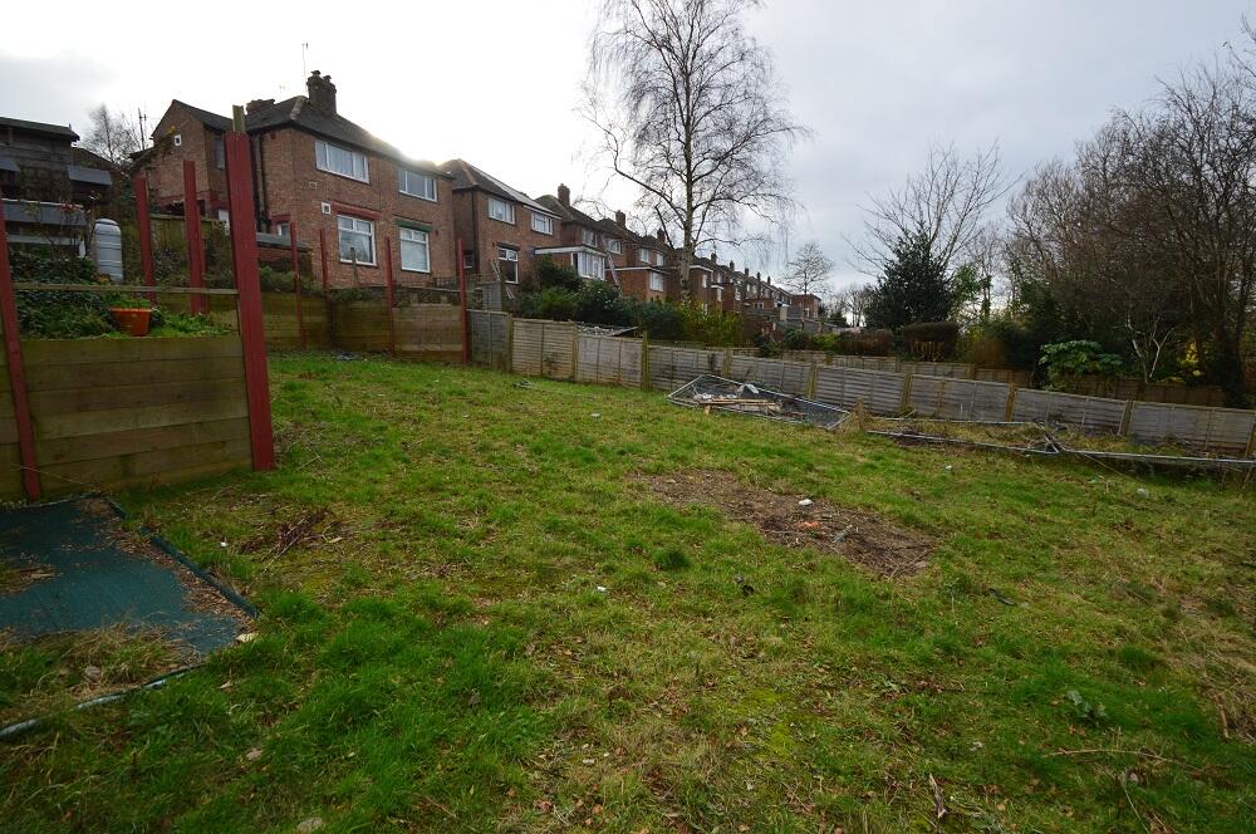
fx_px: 601
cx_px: 628
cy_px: 417
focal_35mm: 17
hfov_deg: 92.5
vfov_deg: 69.5
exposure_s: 1/200
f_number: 10
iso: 400
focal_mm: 11.5
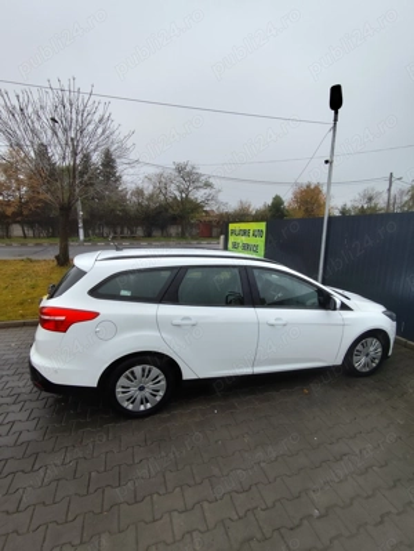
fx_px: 255
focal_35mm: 16
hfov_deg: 78.2
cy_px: 276
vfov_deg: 94.4
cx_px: 207
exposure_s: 1/153
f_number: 2.2
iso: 50
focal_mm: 1.65
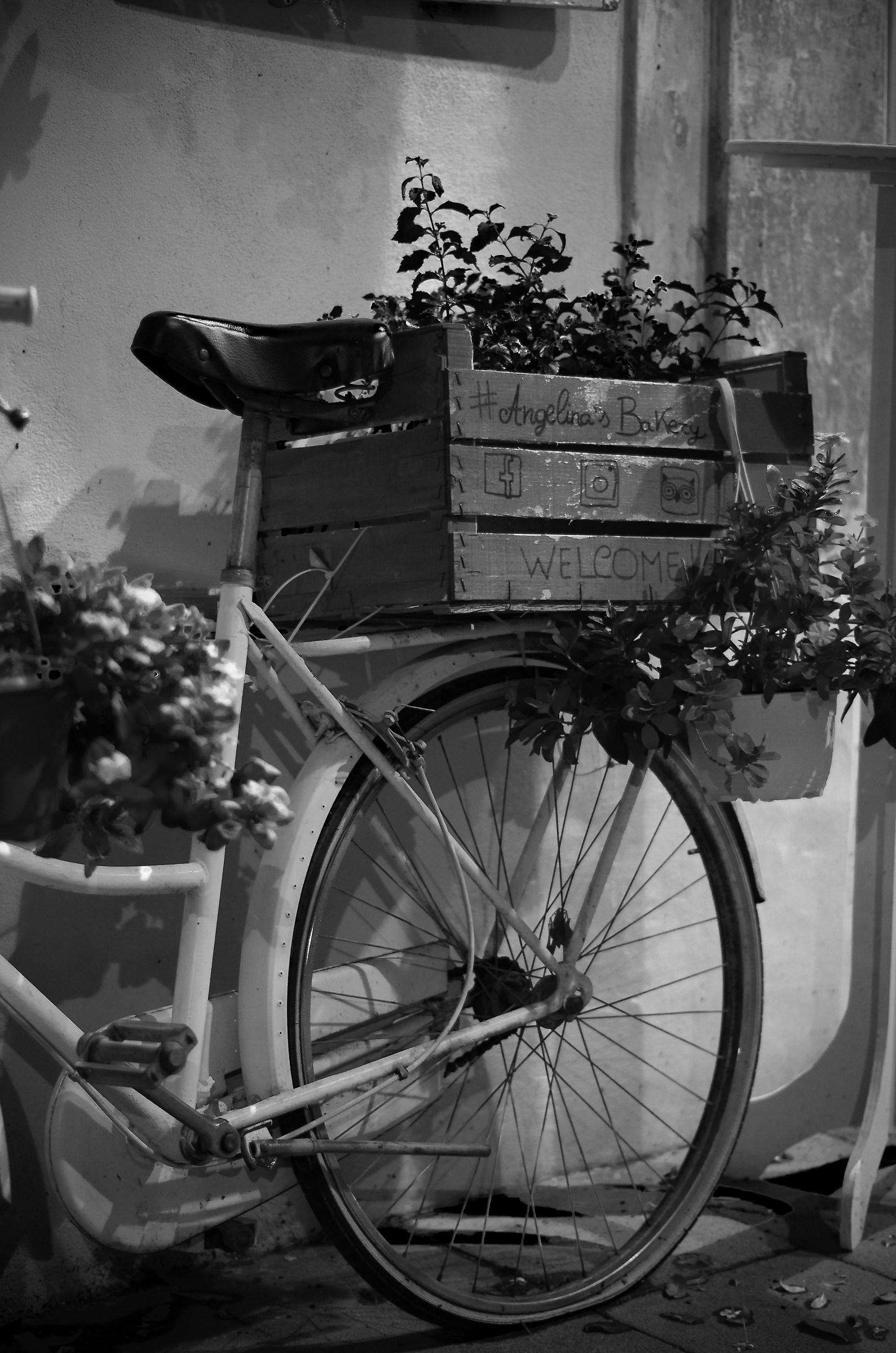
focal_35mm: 75
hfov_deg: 18.1
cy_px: 676
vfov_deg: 27.0
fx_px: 2813
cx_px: 448
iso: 800
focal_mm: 50
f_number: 1.8
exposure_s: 1/60
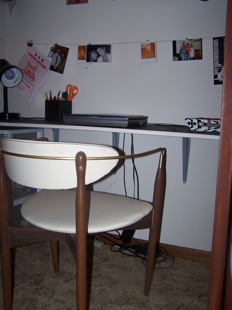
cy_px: 155
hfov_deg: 37.7
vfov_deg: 49.0
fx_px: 340
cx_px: 116
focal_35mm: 38
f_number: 2.8
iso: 80
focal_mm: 6.3
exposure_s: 1/60
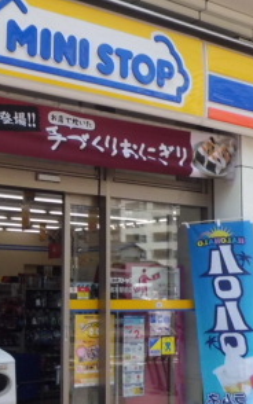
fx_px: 661
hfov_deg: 21.4
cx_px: 50
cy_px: 207
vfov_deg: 34.0
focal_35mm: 60
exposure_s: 1/80
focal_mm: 4.7
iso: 100
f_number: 7.9
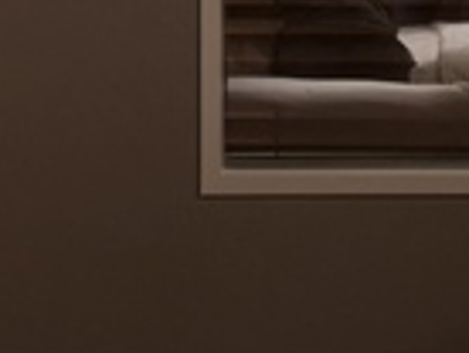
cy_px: -126
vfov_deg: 9.4
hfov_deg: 12.6
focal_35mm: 156
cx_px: 306
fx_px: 2117
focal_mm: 3.95
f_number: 1.8
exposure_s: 1/30
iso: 320
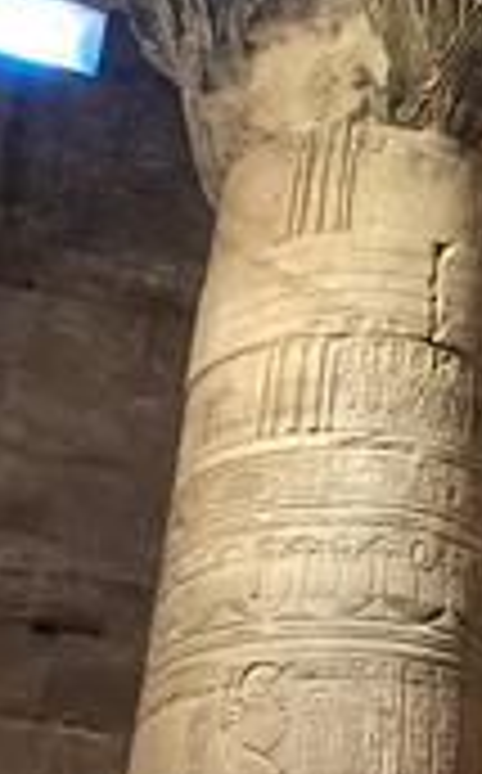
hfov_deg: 12.2
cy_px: -40
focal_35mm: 100
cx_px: 788
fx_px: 2109
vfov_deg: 20.0
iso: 500
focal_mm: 4
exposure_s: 1/30
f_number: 1.8
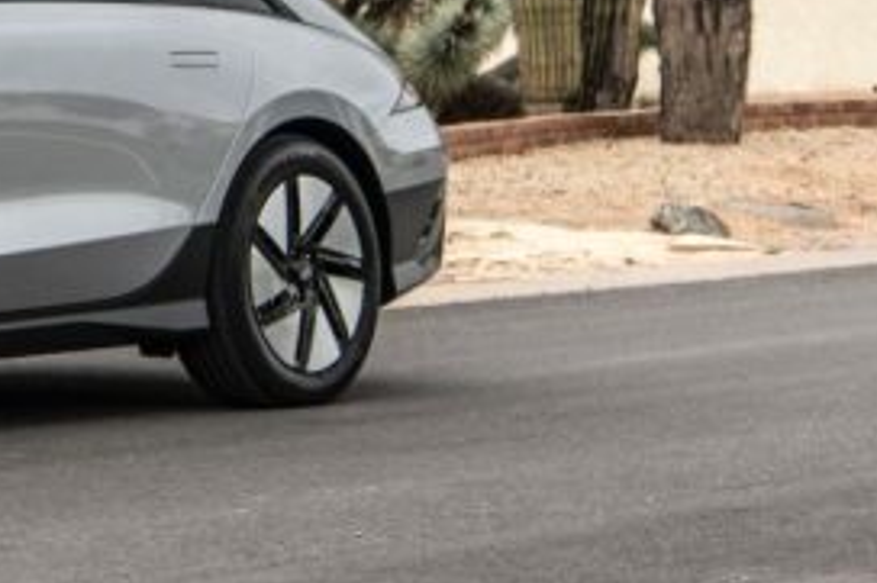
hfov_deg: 10.9
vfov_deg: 7.4
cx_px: -464
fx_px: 4407
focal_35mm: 181
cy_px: -343
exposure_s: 1/125
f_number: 5
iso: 100
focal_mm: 48
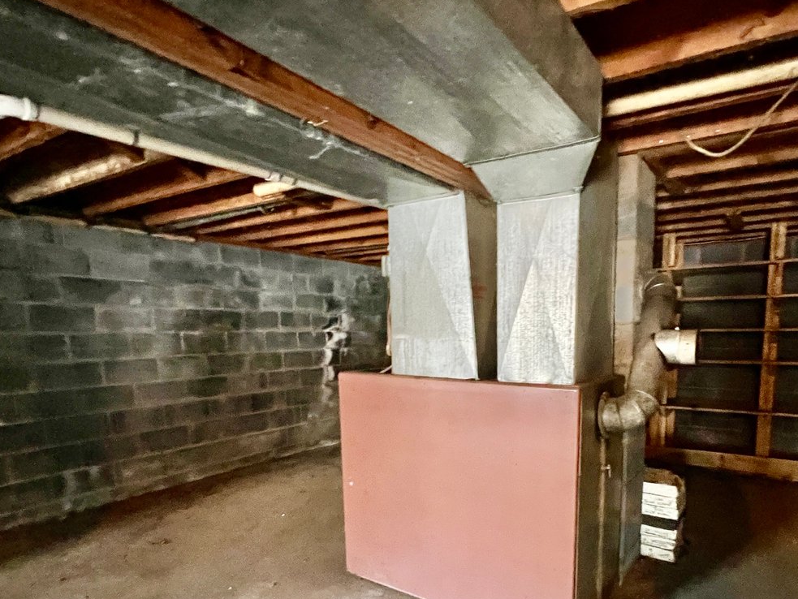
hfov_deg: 80.6
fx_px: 461
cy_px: 401
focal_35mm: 20
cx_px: 484
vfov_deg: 64.3
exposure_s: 1/30
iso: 1000
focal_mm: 1.57
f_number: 1.8
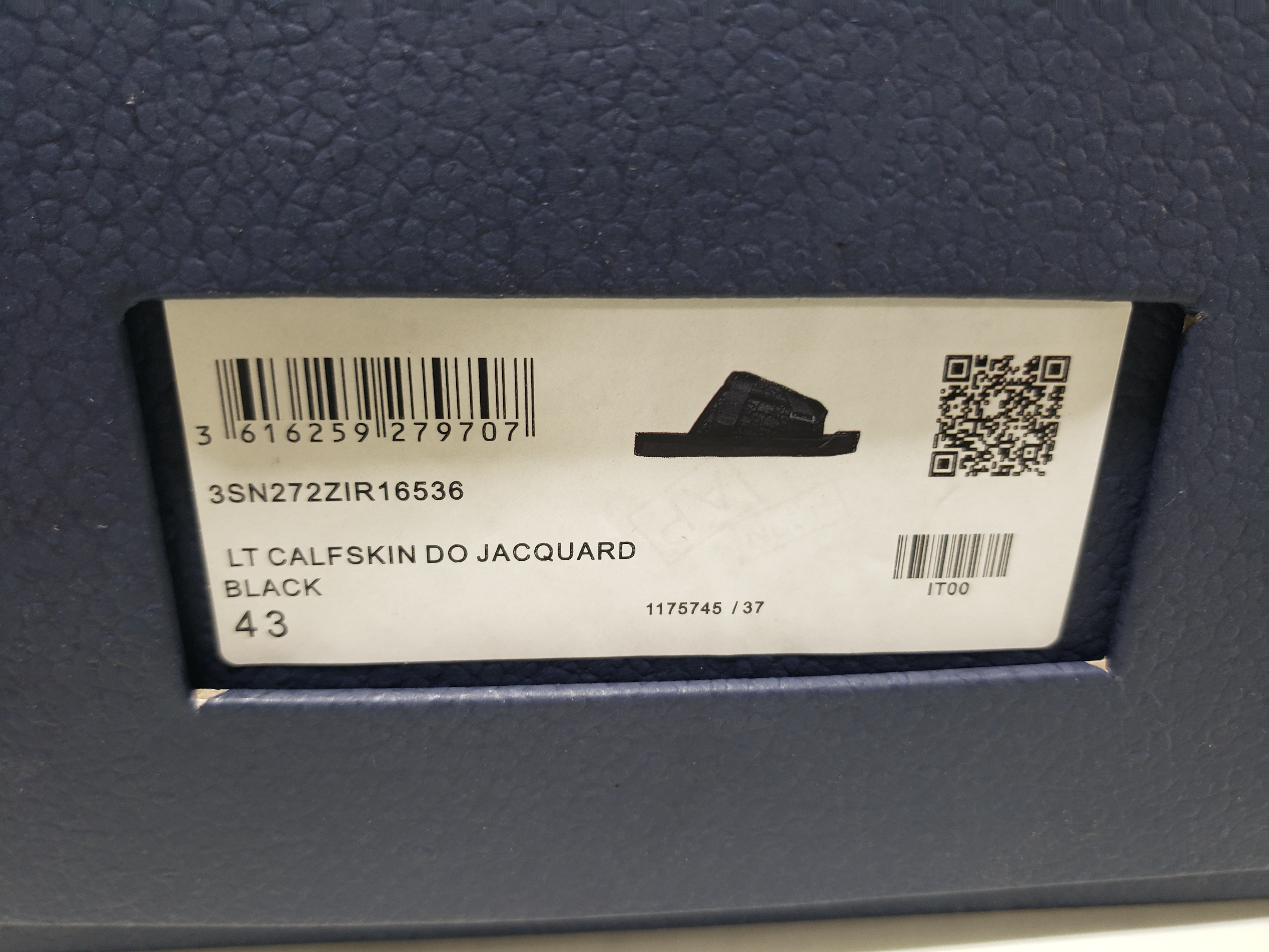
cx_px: 634
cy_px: 476
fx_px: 953
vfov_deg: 53.1
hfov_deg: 67.3
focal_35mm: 26
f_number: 1.5
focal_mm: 4.3
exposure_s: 1/100
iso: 64
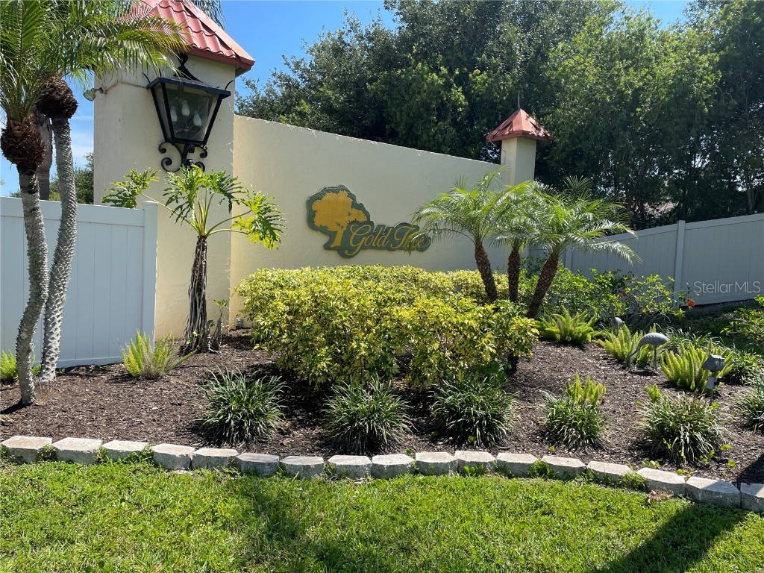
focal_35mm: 26
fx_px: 574
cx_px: 382
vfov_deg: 53.1
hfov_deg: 67.3
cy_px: 286
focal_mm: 4.2
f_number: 1.6
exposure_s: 1/2020
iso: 32
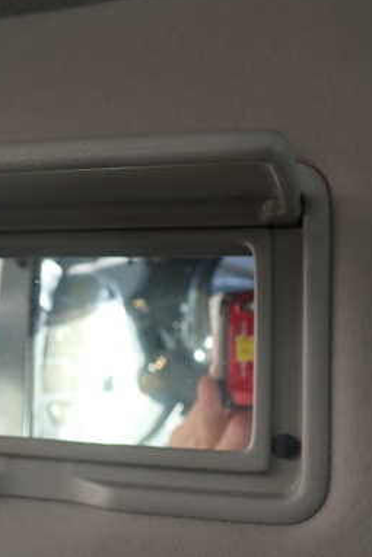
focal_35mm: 49
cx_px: 50
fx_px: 759
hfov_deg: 26.8
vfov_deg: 40.3
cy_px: 296
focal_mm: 5.4
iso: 100
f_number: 3.2
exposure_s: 1/100
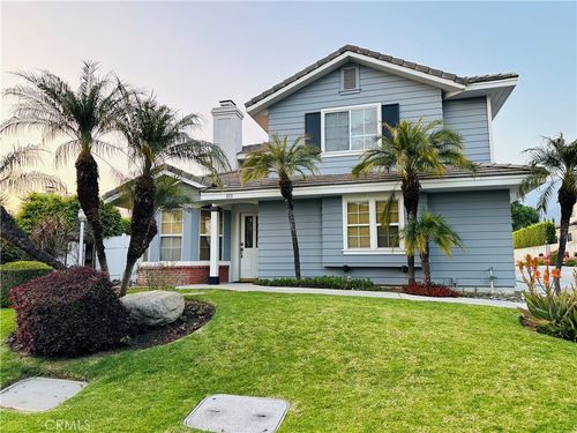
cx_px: 288
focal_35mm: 24
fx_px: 400
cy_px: 216
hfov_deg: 71.6
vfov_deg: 56.8
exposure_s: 1/169
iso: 80
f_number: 1.78
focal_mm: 6.86
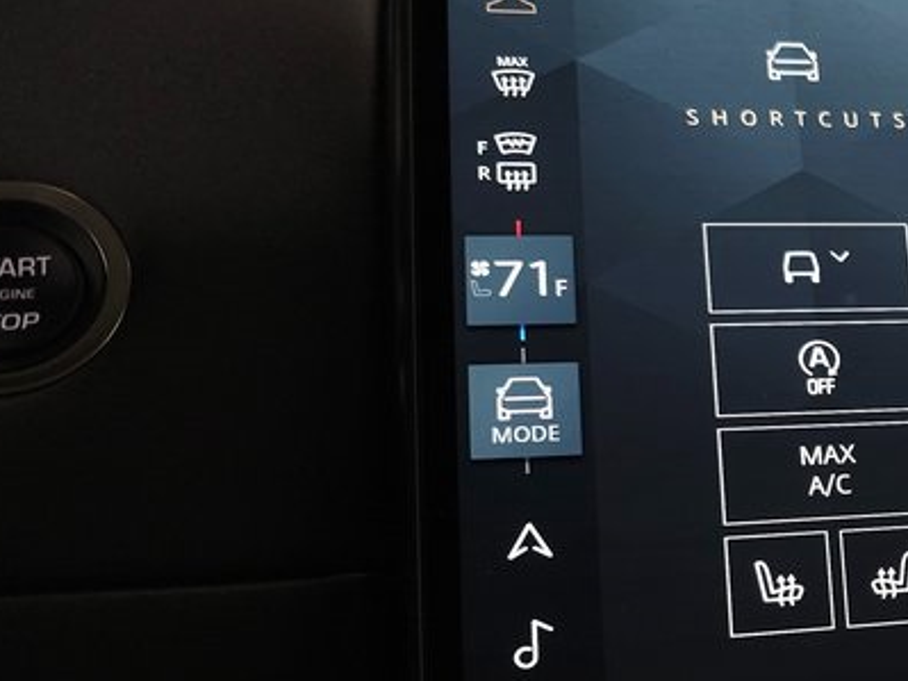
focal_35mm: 59
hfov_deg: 28.0
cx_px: 1131
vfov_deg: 24.6
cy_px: 485
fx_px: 1547
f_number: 1.7
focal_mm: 6.3
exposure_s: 1/60
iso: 100
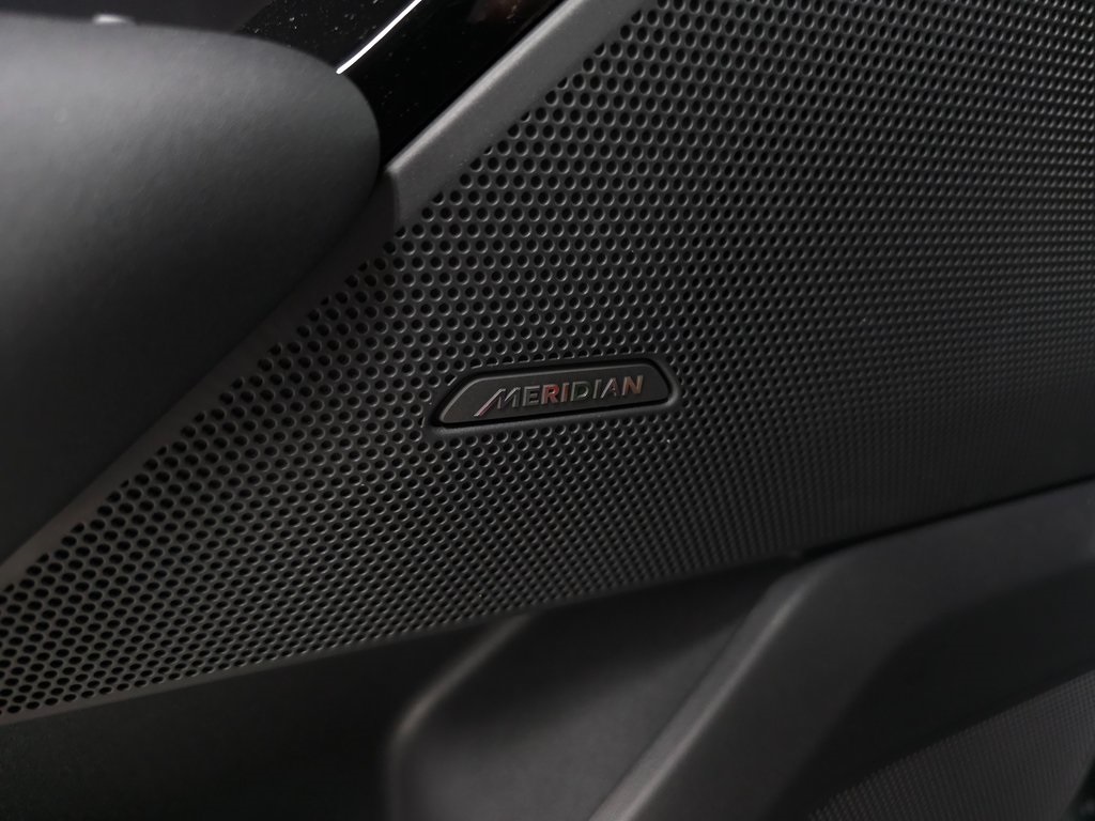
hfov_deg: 73.9
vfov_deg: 58.9
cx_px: 548
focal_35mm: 23
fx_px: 728
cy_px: 410
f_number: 1.7
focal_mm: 6.3
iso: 320
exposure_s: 1/40
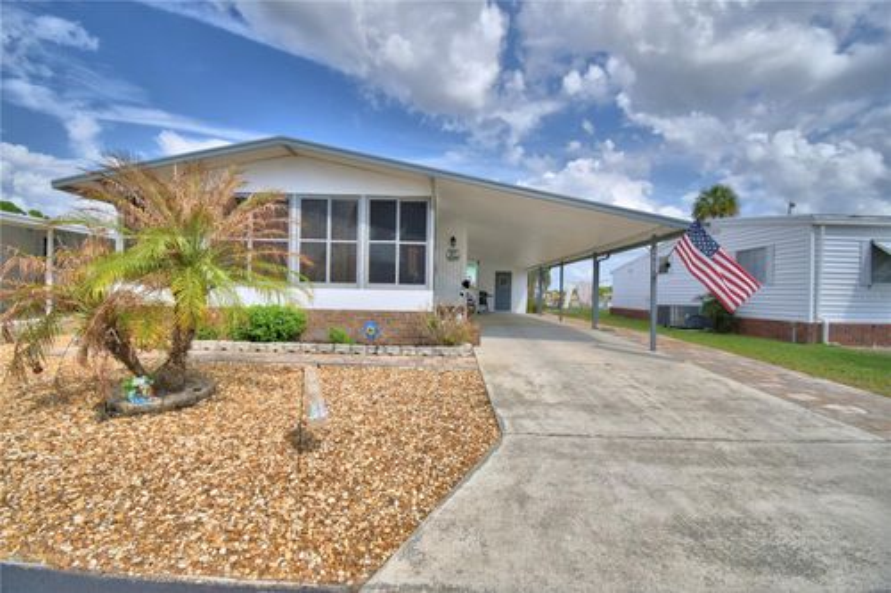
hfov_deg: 100.4
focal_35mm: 15
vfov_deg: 77.3
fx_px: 371
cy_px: 296
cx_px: 446
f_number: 4.5
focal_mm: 10
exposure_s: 1/1600
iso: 100
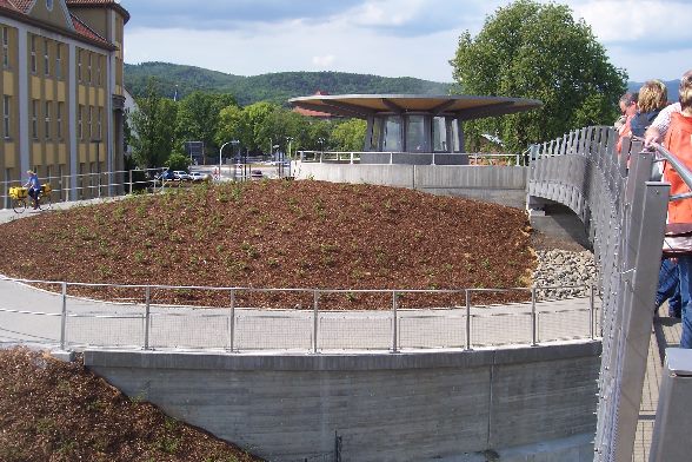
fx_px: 807
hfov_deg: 46.4
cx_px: 346
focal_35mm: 42
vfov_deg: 31.9
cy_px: 231
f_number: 5.6
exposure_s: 1/250
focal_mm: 7
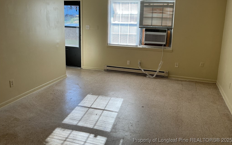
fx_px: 196
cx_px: 116
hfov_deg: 61.2
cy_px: 58
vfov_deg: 40.4
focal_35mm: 31
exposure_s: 1/120
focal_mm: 3
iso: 25
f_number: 1.8
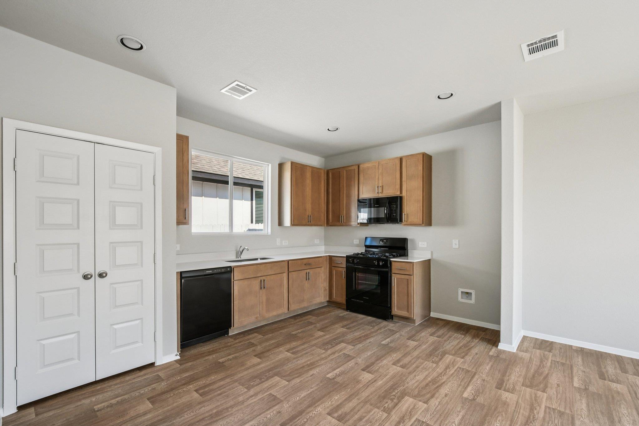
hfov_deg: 100.4
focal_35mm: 15
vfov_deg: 77.3
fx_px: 266
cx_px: 320
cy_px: 213
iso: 400
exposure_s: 1/80
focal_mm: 10
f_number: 8
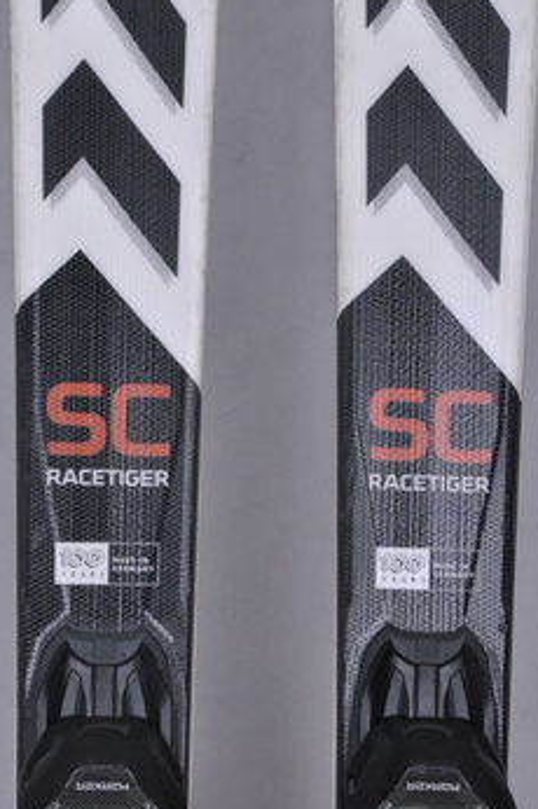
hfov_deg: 6.7
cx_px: 268
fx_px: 4596
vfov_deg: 10.1
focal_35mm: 205
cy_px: 482
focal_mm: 105
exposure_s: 1/125
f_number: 9.5
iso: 3200
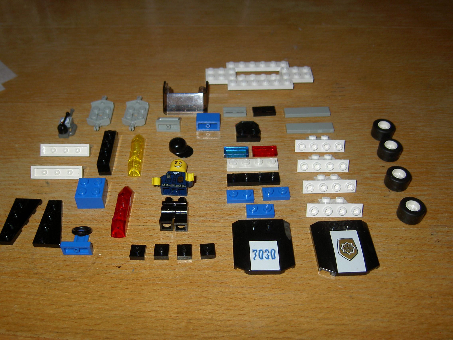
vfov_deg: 37.7
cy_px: 170
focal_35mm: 38
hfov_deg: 49.0
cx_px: 226
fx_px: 497
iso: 50
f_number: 3
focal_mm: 6.3
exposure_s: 1/60
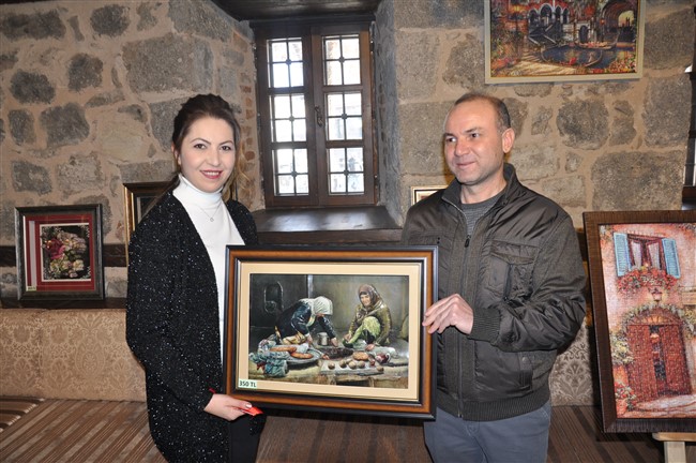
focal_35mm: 27
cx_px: 348
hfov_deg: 67.4
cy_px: 232
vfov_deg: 47.8
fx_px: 521
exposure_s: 1/60
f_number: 3.5
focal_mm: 18
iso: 400
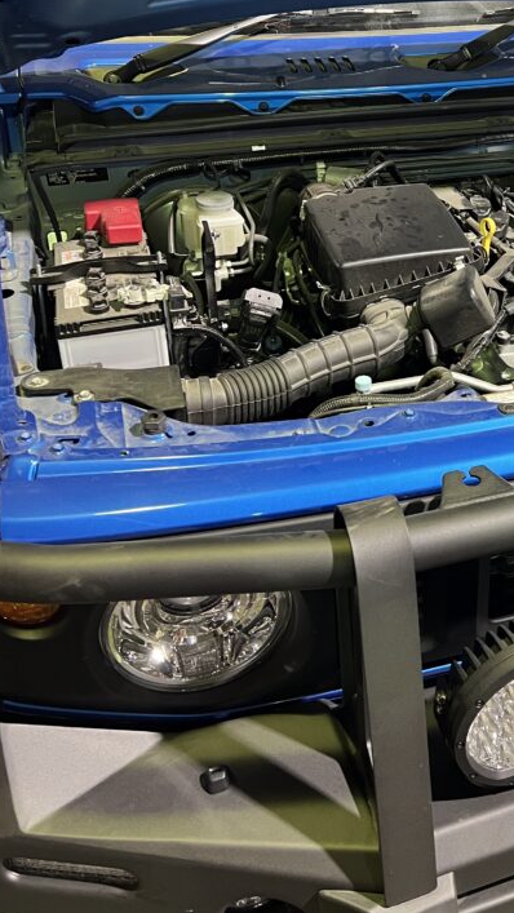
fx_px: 993
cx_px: 488
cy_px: 280
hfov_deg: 27.7
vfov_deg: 48.3
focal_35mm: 41
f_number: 1.5
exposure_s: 1/50
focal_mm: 5.7
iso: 320
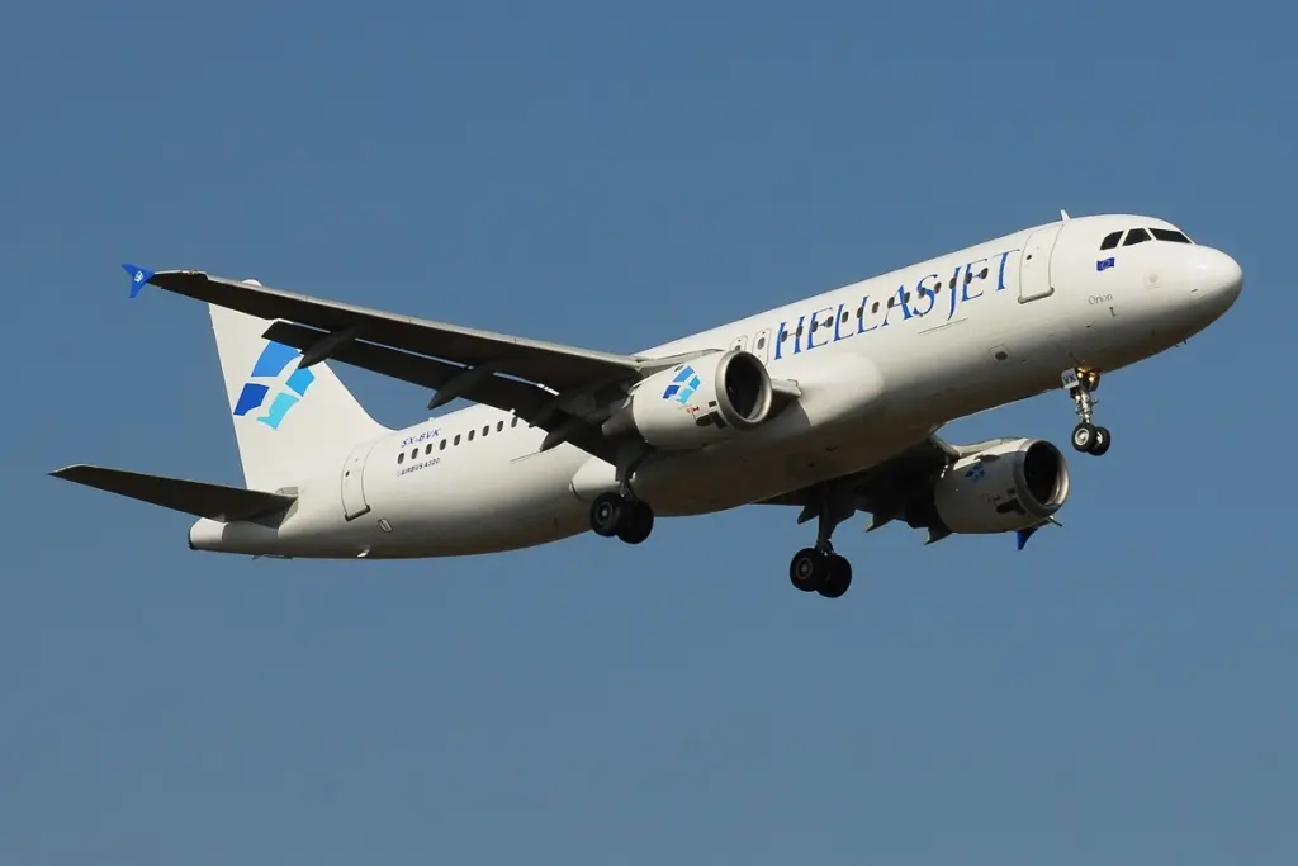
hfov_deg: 11.0
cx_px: 649
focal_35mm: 188
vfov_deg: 7.3
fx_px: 6761
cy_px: 433
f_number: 10
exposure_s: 1/250
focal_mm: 125
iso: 100
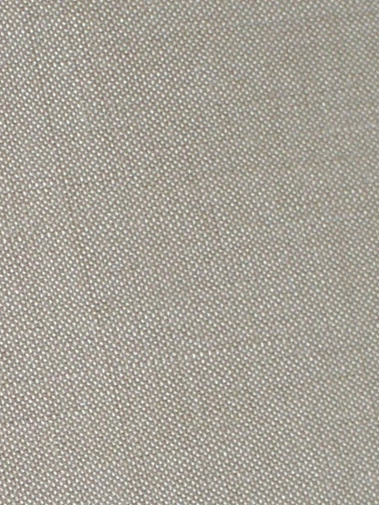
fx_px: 5679
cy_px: 390
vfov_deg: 5.1
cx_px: 81
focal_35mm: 389
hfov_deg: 3.8
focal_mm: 16.8
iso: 80
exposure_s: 1/100
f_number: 4.6
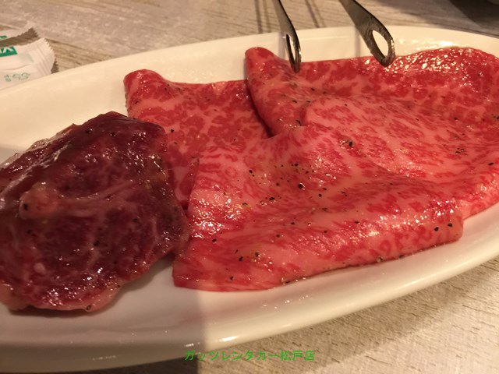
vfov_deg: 48.2
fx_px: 418
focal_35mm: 29
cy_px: 187
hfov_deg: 61.7
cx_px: 250
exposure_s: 1/17
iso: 100
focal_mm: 4.15
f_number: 2.2
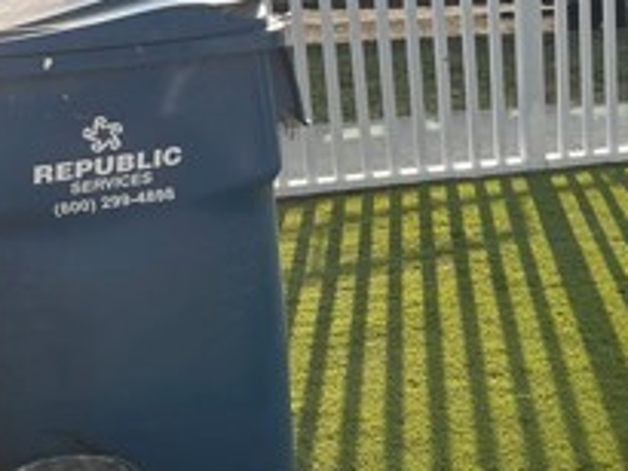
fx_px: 1470
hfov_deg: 22.3
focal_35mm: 81
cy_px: 266
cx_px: 741
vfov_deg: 18.2
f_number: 1.6
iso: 32
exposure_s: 1/1642
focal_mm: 5.1
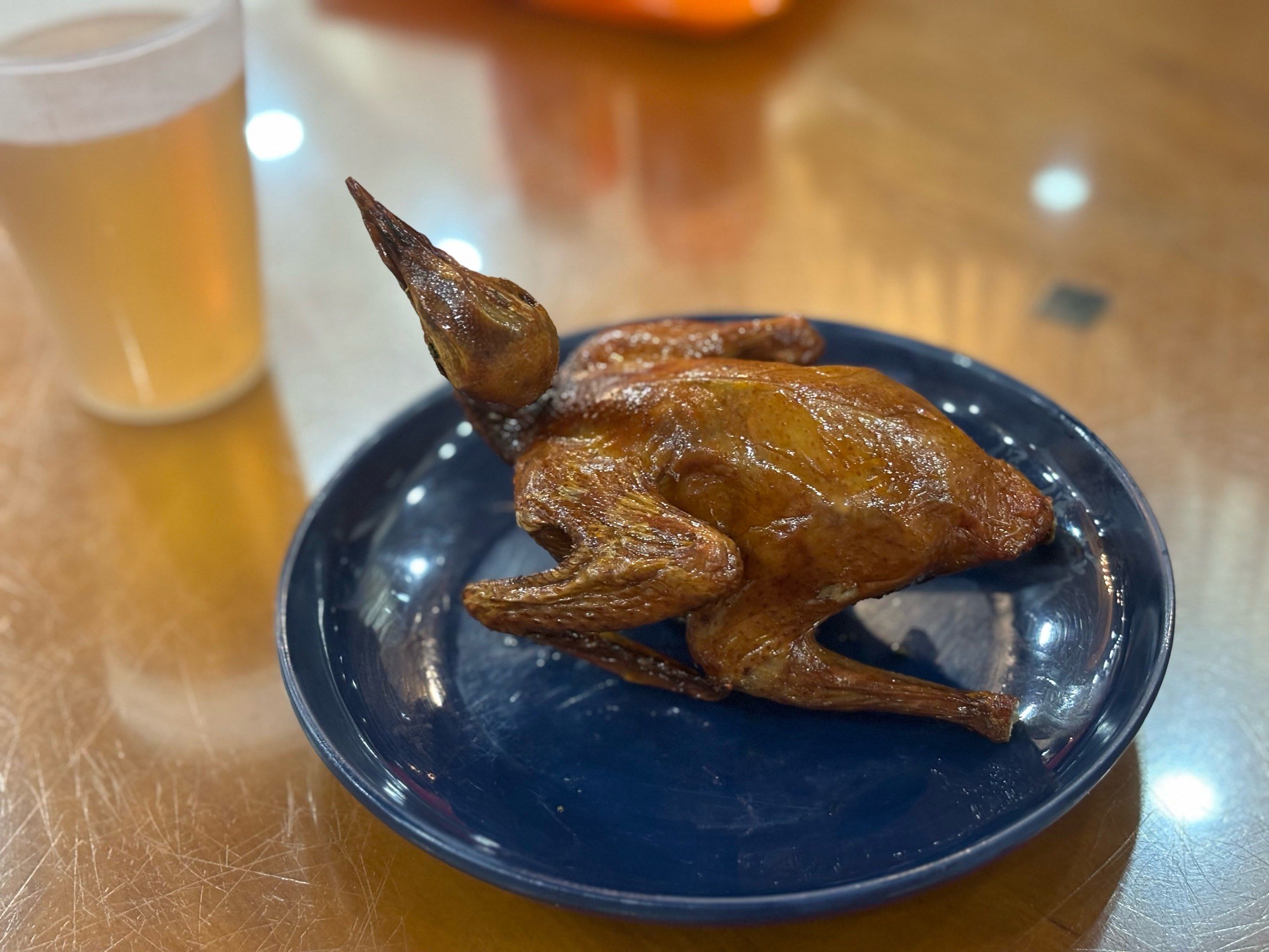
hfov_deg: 36.8
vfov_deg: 28.0
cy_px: 476
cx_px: 634
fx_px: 1906
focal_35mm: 52
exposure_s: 1/25
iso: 320
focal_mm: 5.96
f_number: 1.6
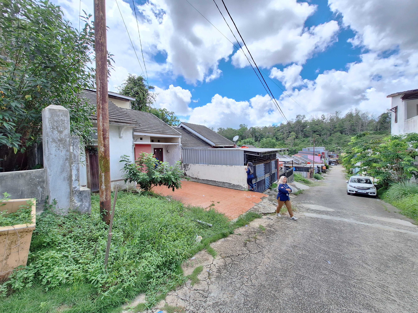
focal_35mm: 13
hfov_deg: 106.2
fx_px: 157
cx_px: 209
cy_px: 156
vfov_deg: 89.9
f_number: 2.2
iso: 40
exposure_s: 1/376
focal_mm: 1.74
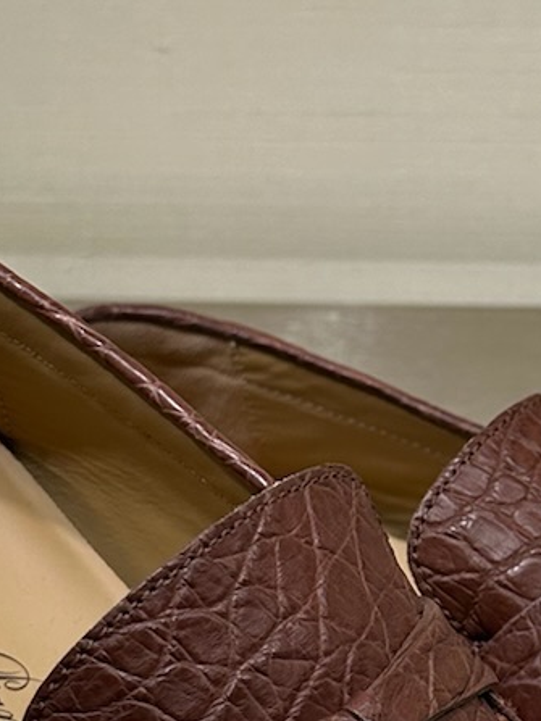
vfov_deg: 17.9
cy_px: 413
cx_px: 430
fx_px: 2293
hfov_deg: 13.4
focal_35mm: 110
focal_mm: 6.86
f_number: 1.78
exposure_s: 1/541
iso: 80
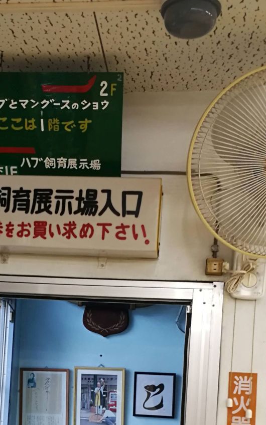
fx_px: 626
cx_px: 60
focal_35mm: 54
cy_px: 353
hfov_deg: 23.7
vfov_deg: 36.0
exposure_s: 1/40
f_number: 2.2
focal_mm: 3.95
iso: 160
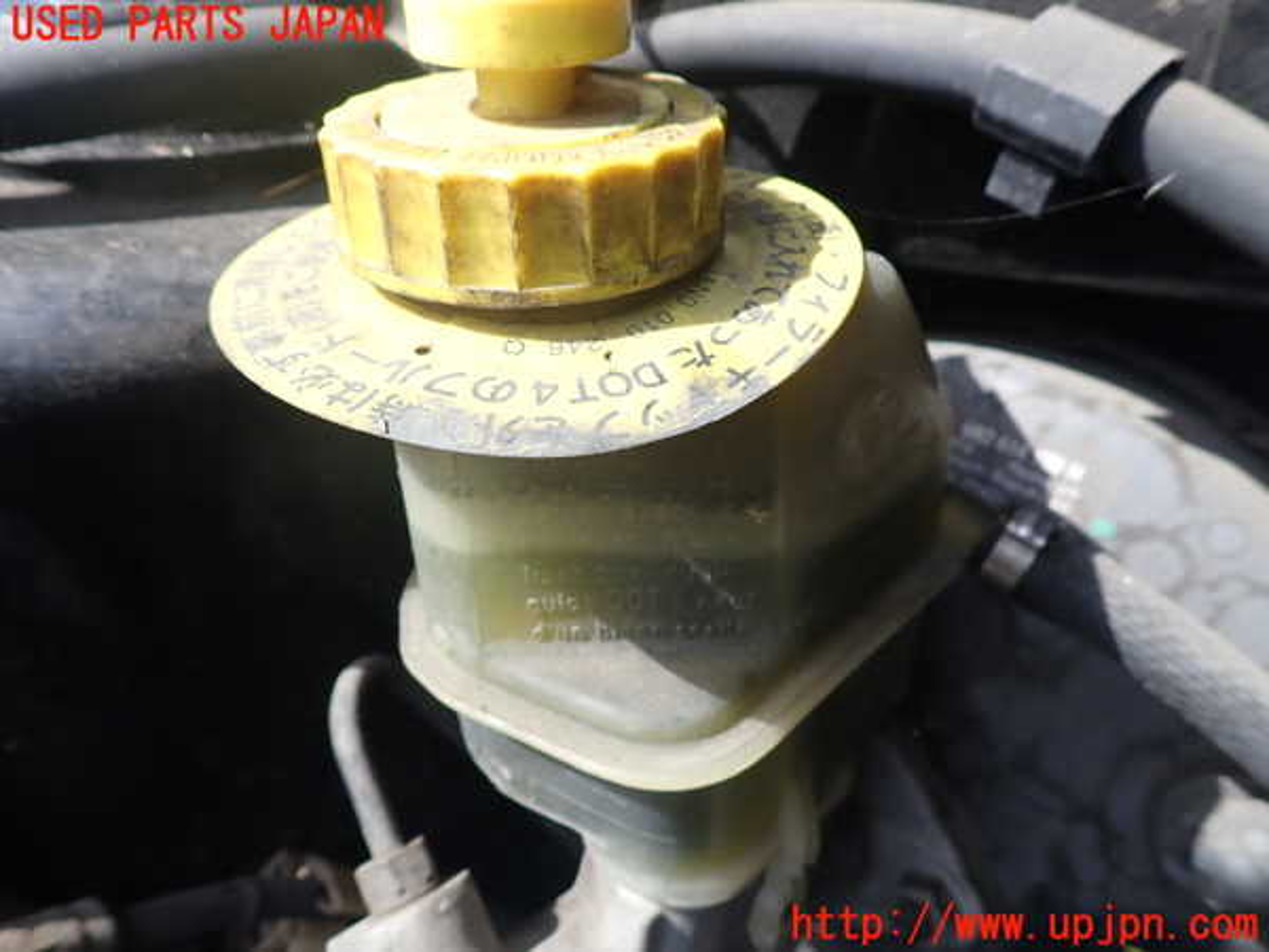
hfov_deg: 69.4
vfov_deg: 54.9
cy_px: 476
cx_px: 634
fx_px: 916
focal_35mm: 25
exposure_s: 1/500
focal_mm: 4.5
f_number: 2.8
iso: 100
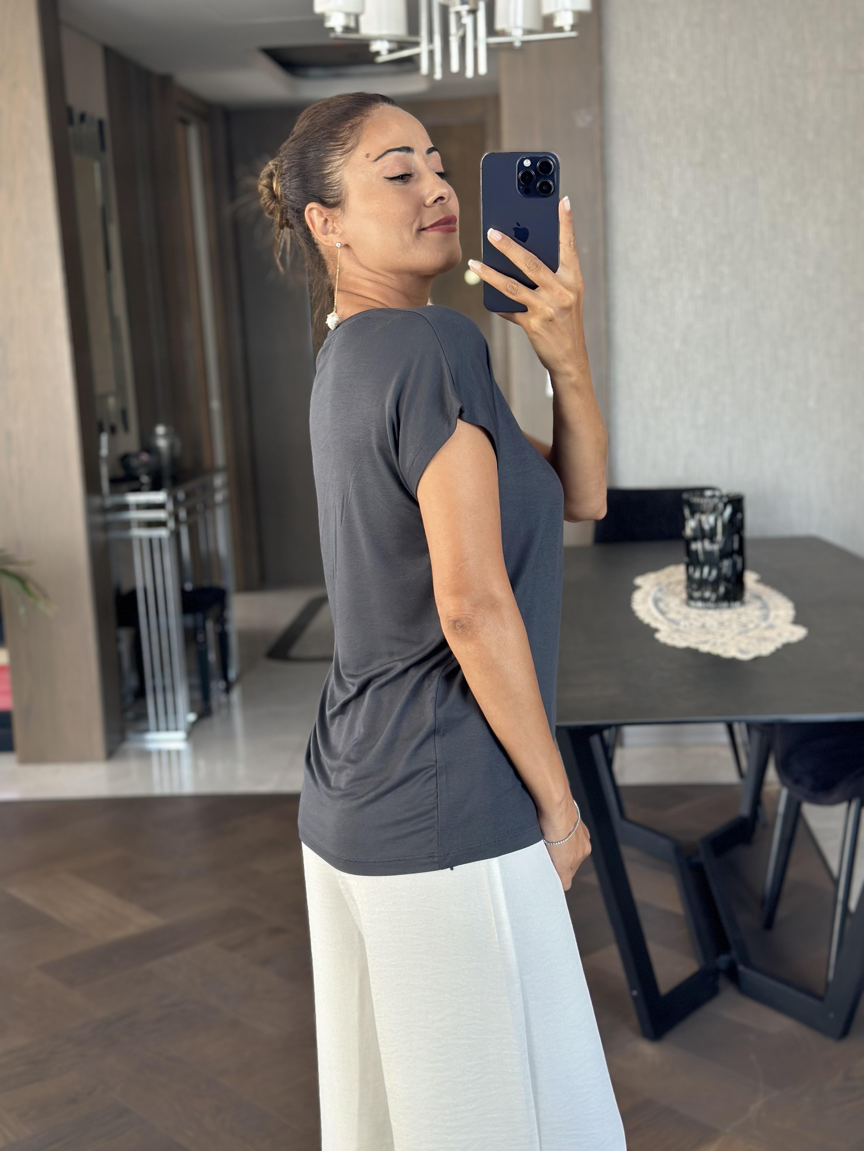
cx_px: 432
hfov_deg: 30.3
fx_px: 1597
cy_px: 576
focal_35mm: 48
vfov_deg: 39.7
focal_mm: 6.86
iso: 125
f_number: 1.78
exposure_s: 1/86
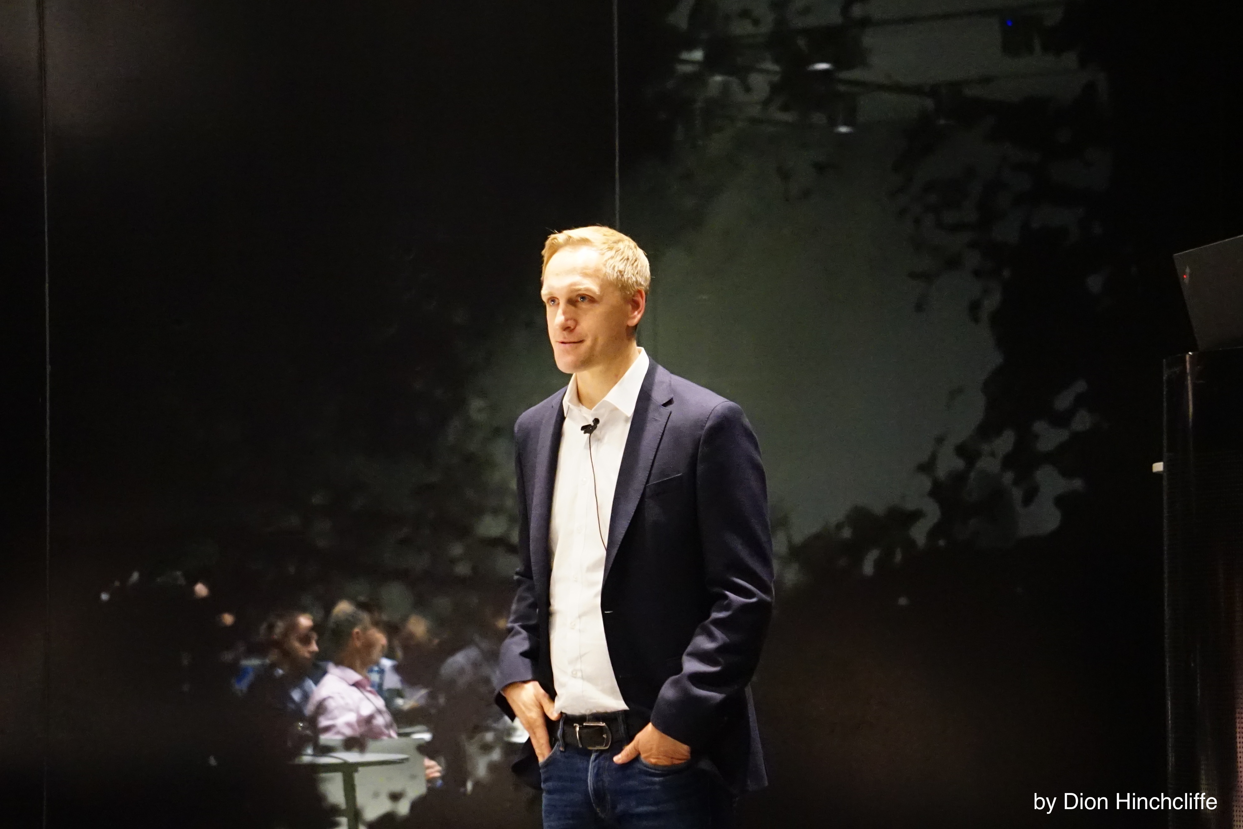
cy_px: 414
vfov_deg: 10.2
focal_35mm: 135
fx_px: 4661
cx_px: 622
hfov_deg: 15.2
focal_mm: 90
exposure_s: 1/50
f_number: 5.6
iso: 6400
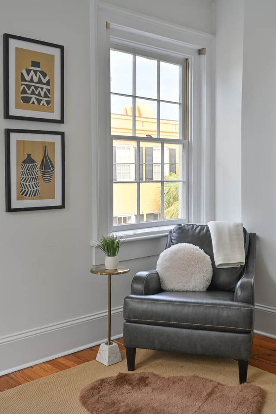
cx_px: 138
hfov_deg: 34.2
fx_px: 448
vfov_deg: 49.6
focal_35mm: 39
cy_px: 207
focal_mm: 39
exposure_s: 1/640
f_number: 5.6
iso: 500
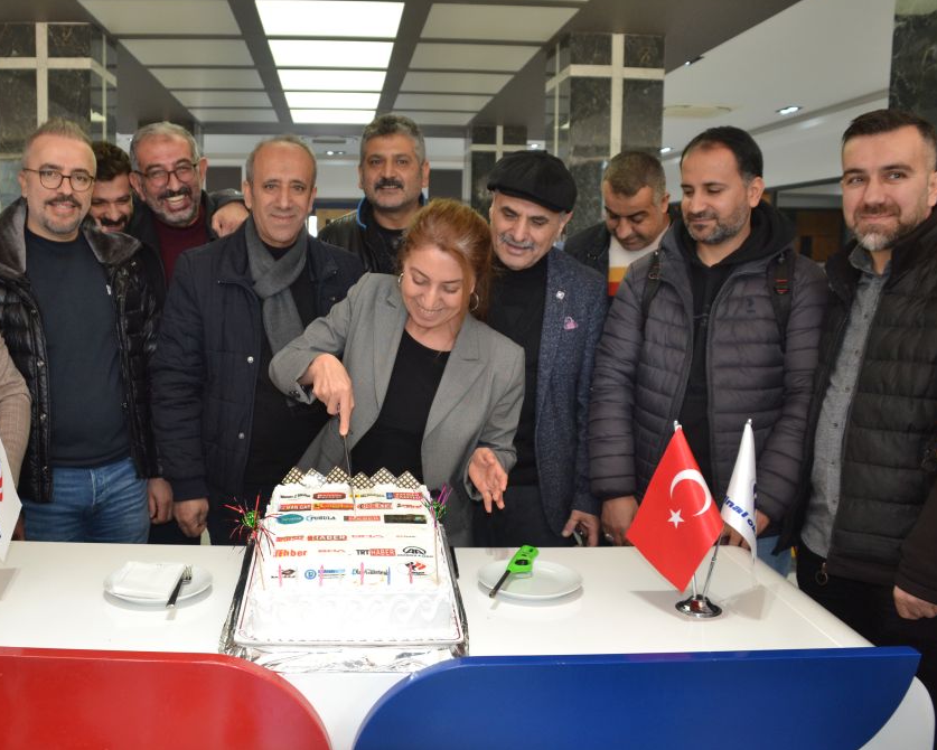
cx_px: 380
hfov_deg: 56.8
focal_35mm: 31
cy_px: 373
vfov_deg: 47.1
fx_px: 860
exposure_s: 1/60
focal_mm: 18
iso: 560
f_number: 3.5
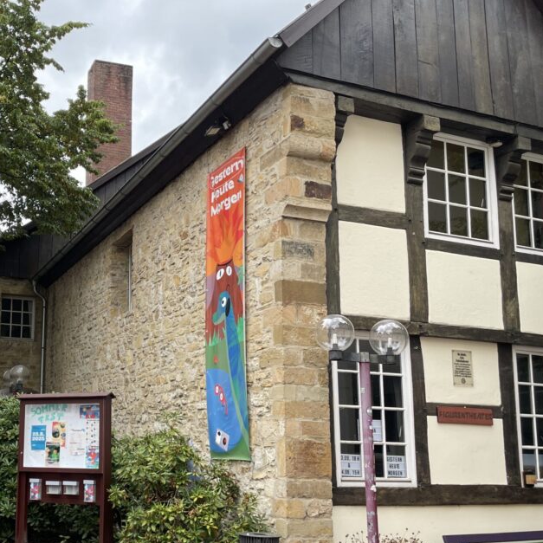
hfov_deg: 36.9
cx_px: 103
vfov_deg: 38.1
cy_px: 333
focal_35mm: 44
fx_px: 781
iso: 32
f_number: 1.6
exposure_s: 1/368
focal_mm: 4.2
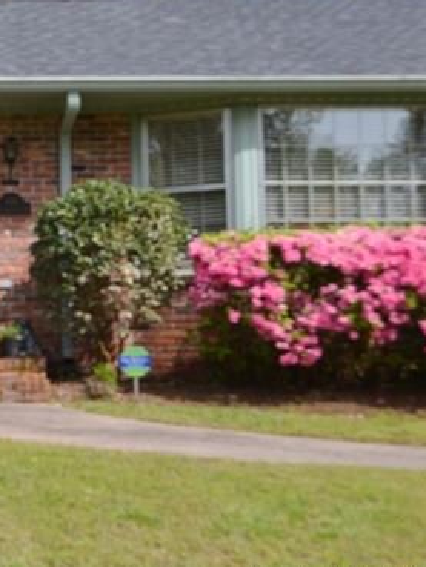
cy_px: 267
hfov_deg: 21.3
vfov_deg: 29.8
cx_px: -62
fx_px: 1066
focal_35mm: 65
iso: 100
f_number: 6.3
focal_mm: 26
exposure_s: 1/160
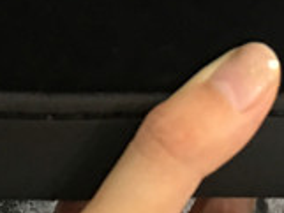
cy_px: -128
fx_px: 1035
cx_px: 187
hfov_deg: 15.6
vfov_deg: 11.2
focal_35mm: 126
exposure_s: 1/8
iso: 100
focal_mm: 4.15
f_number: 2.2
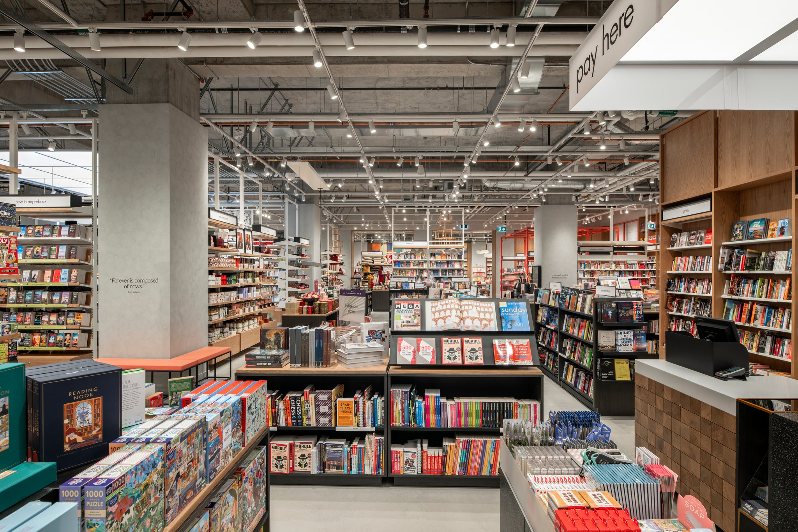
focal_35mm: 19
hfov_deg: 86.9
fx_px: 421
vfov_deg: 64.5
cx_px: 399
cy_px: 266
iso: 64
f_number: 10
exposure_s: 1/6
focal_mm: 19
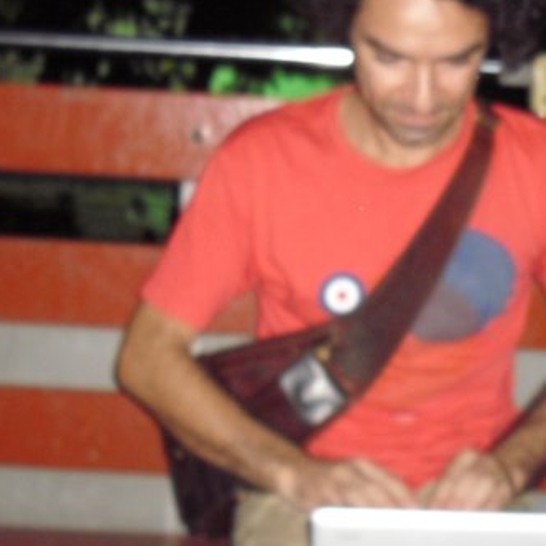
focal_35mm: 81
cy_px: 232
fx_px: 1445
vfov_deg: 21.4
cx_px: 401
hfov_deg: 21.2
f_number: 2.8
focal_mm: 6.2
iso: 200
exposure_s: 1/60
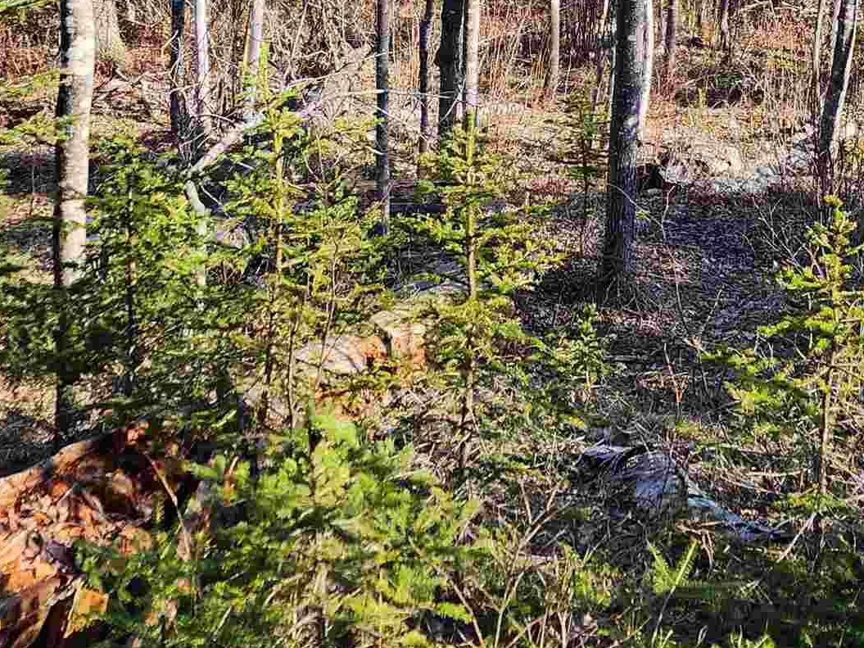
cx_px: 518
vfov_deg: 21.4
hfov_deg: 28.9
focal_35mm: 67
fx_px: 1672
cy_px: 48
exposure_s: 1/340
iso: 12
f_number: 1.8
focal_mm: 6.4
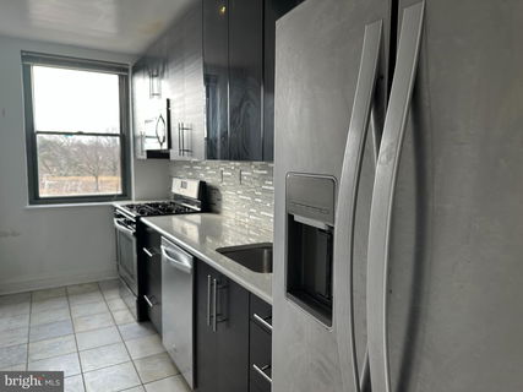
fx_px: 363
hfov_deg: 71.6
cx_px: 262
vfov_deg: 56.8
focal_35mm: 24
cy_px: 196
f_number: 1.78
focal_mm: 6.86
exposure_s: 1/121
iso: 64
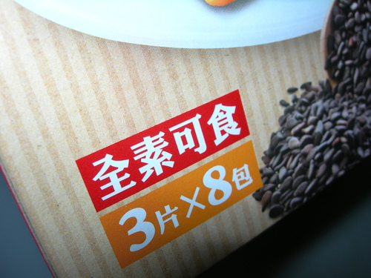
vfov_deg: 37.7
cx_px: 186
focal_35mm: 38
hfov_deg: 49.0
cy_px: 139
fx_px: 407
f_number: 4.8
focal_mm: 7.8
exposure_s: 1/60.1
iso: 50
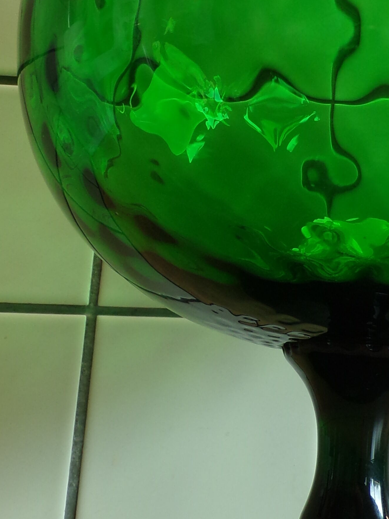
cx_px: 368
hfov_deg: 22.6
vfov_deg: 30.2
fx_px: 944
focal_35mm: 63
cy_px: 126
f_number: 3
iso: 100
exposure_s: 1/38
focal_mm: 4.3
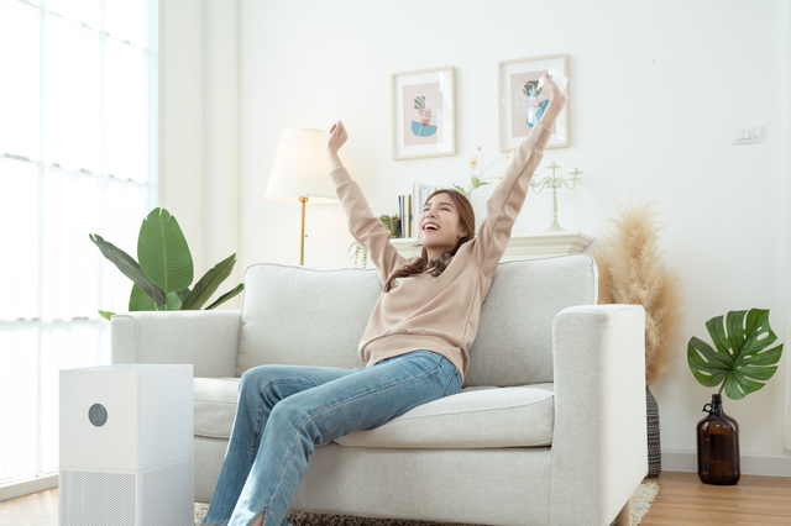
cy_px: 263
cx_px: 396
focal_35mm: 40
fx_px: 878
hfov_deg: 48.5
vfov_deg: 33.4
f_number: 3.5
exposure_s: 1/250
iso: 200
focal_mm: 40
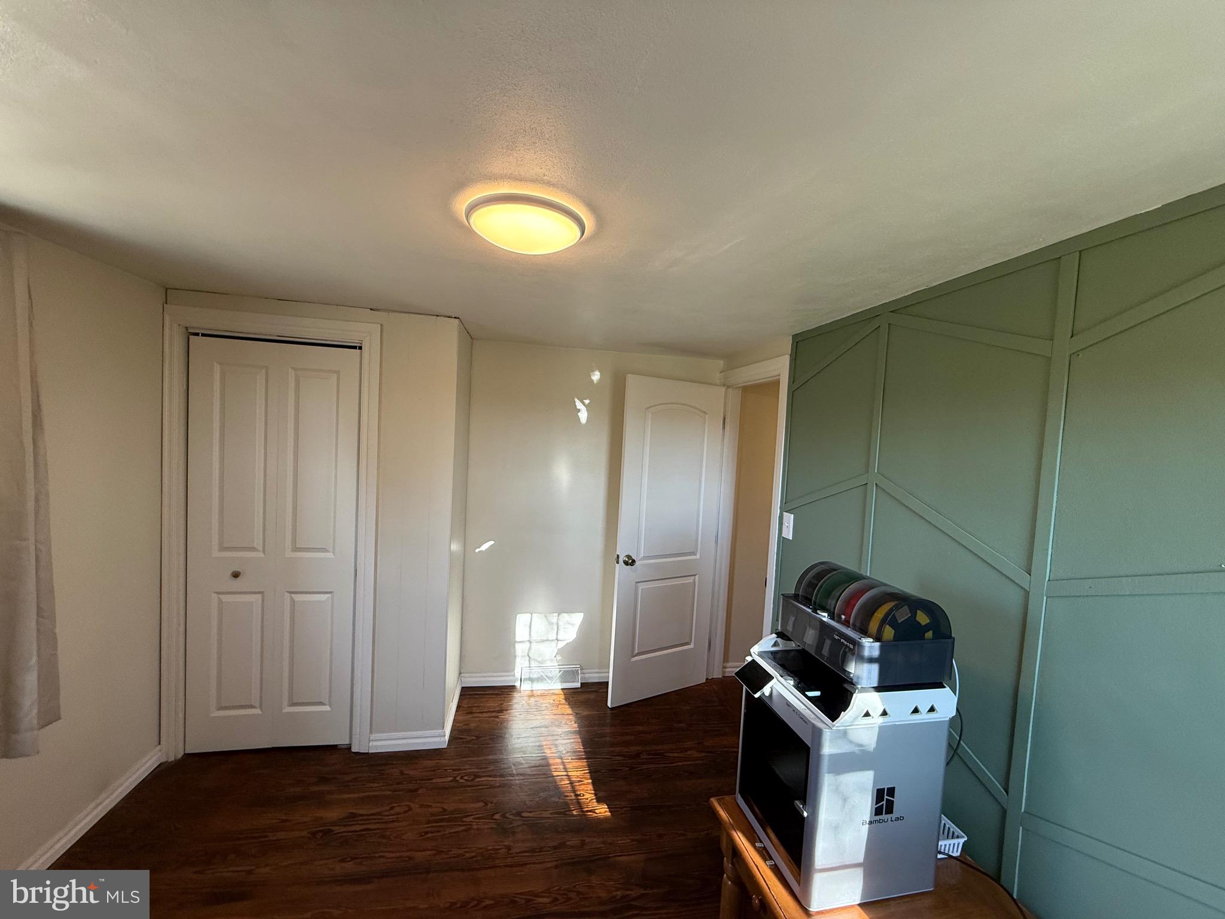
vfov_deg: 85.7
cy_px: 460
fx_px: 495
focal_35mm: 14
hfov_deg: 102.1
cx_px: 612
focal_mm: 2.22
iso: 200
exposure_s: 1/120
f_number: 2.2
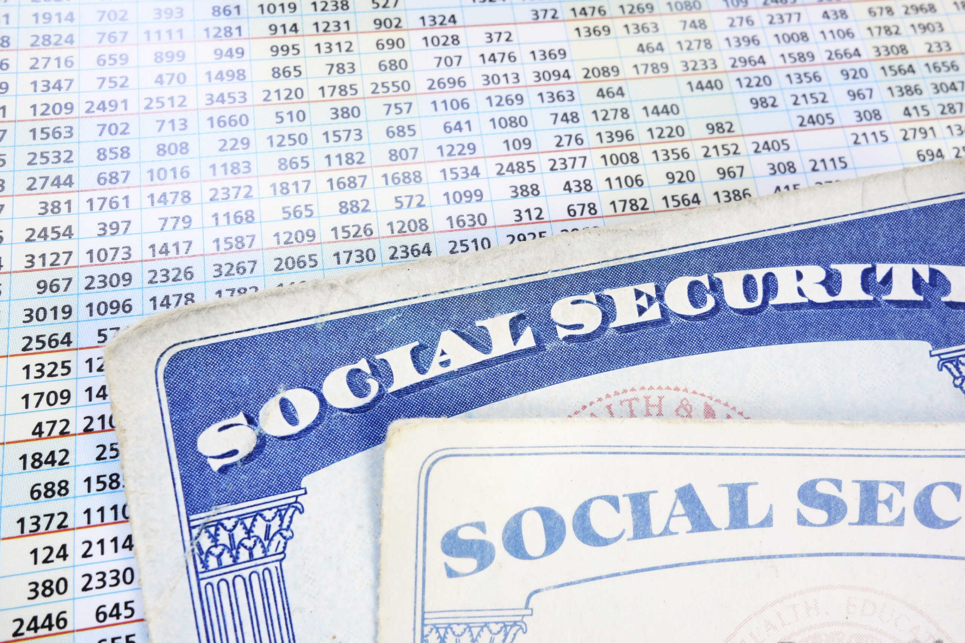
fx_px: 750
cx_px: 482
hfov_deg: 65.5
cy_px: 322
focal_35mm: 28
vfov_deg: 46.4
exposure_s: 1/3
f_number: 7.1
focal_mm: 10.4
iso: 200
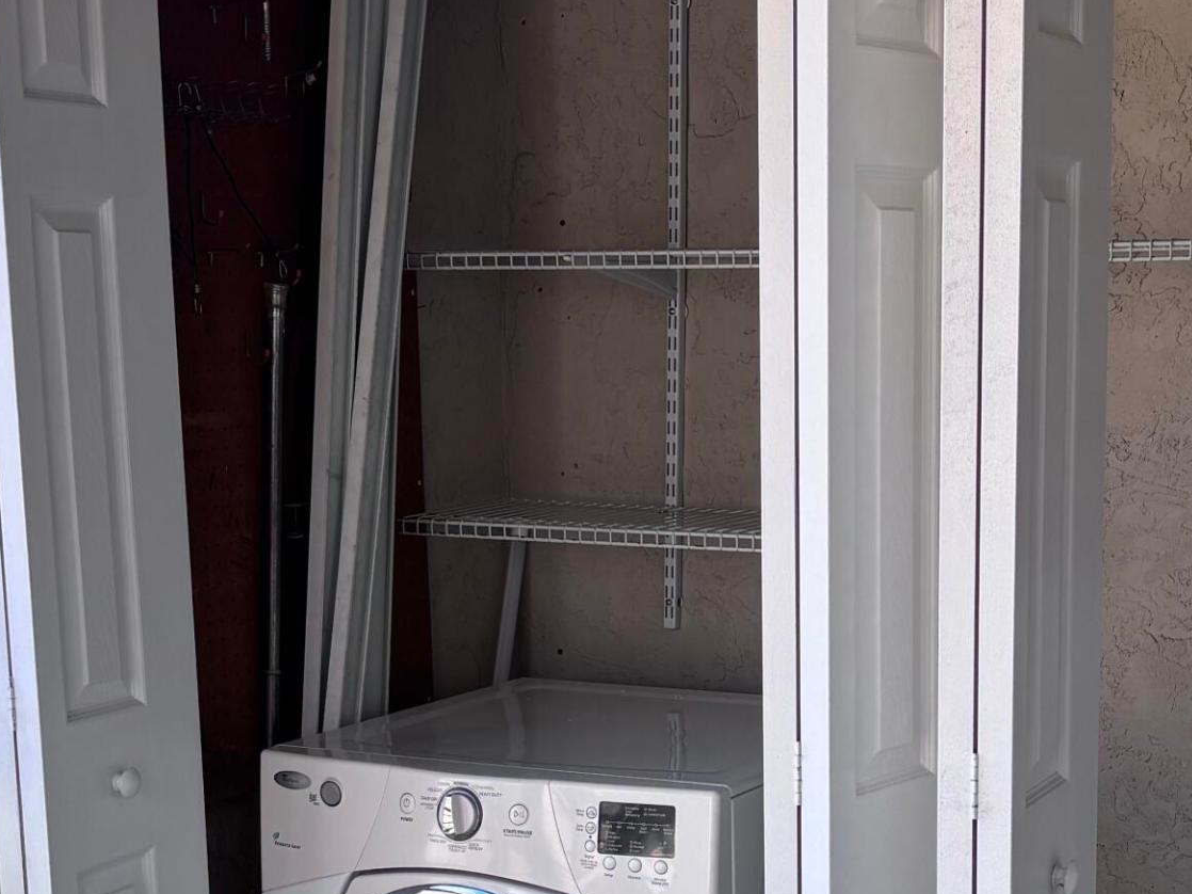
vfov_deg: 21.5
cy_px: 772
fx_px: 2307
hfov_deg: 28.8
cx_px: 791
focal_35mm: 67
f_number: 1.6
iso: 40
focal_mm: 5.96
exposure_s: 1/251
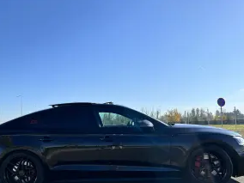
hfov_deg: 55.2
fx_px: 233
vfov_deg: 42.6
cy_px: 113
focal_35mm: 33
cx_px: 109
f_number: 1.5
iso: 50
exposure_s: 1/5319
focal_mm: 5.7
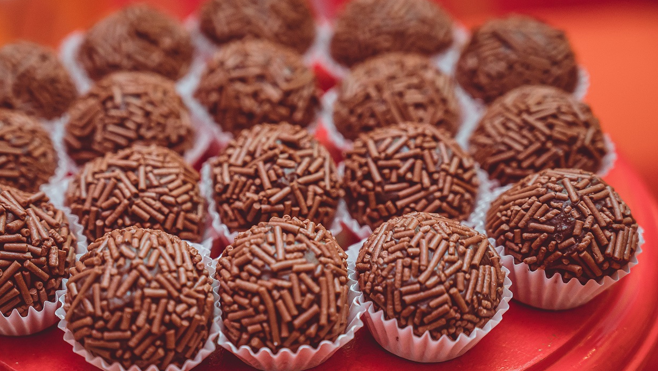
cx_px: 274
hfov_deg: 23.6
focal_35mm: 90
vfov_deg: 13.4
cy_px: 241
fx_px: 1571
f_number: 4
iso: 2500
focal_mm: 70
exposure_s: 1/100
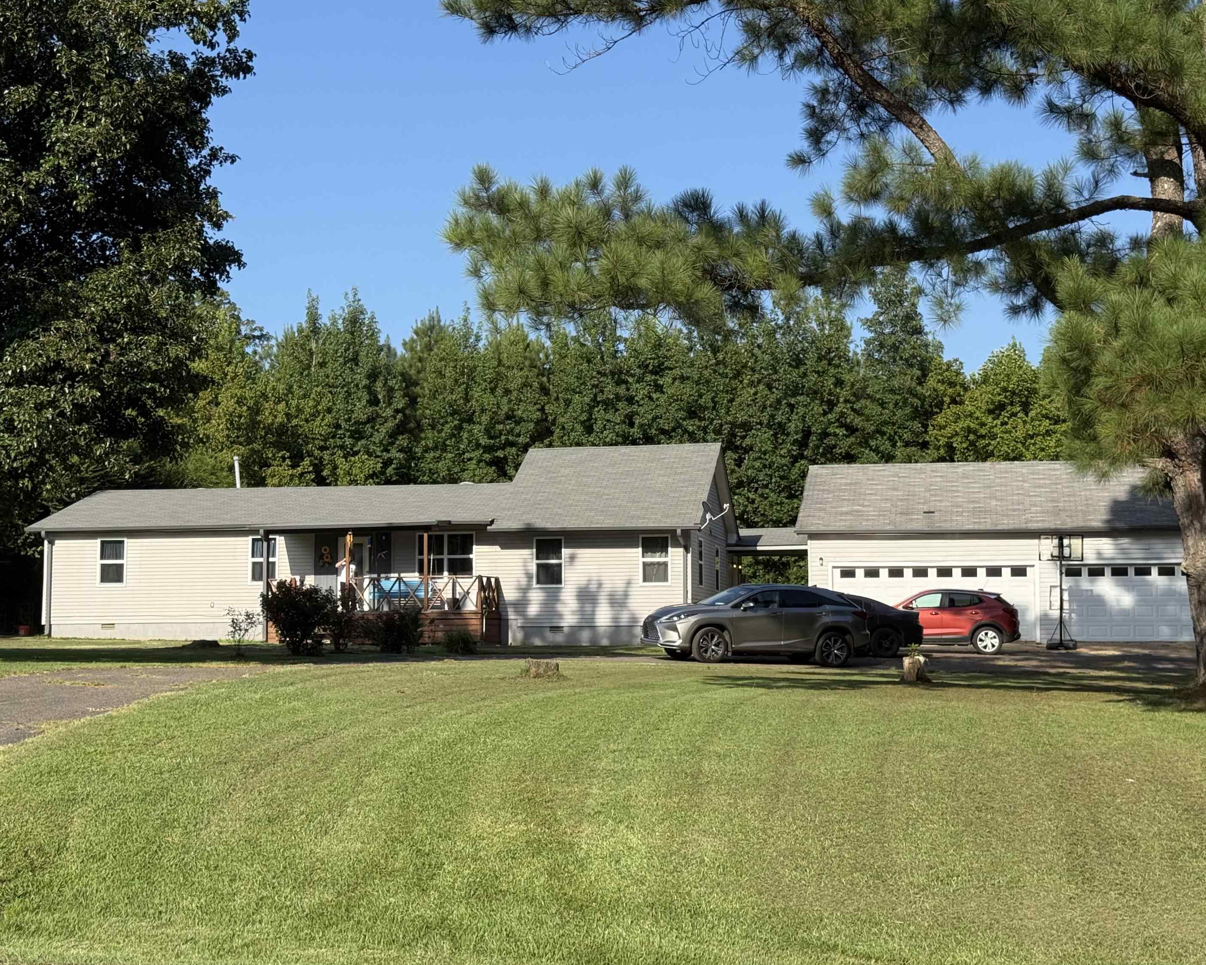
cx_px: 638
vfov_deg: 29.7
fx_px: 1820
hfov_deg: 36.6
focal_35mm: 51
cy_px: 483
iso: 64
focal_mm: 6.76
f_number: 1.78
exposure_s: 1/3704
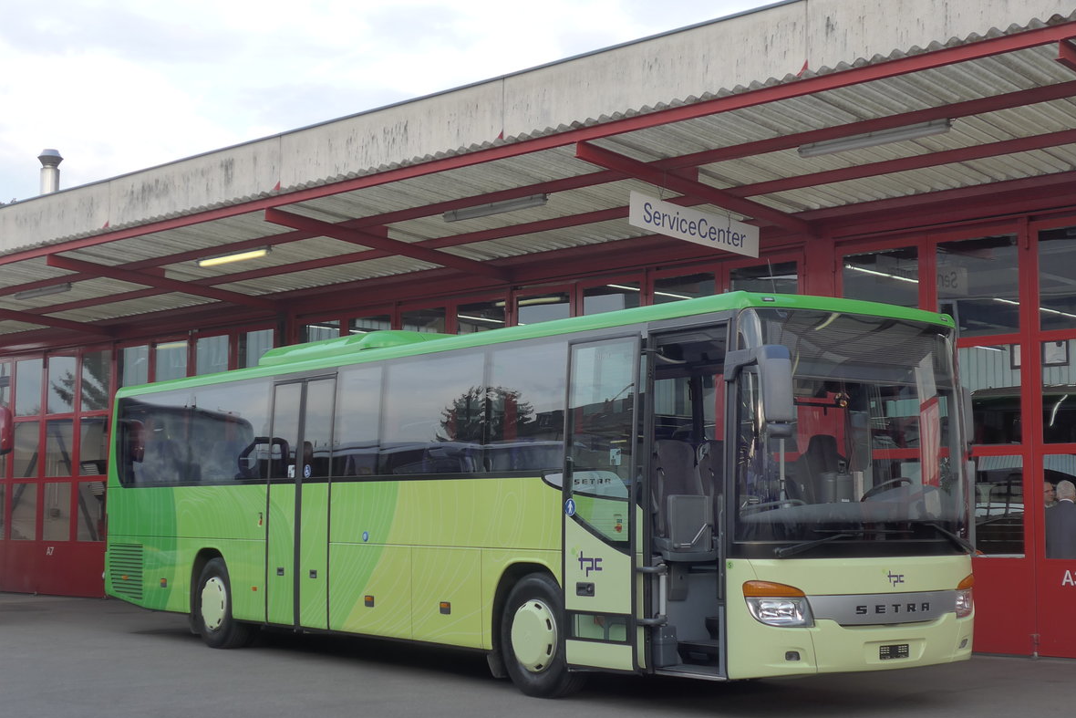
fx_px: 1644
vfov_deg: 24.6
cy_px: 374
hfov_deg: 36.2
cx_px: 546
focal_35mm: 55
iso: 160
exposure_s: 1/200
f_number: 3.3
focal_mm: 10.7
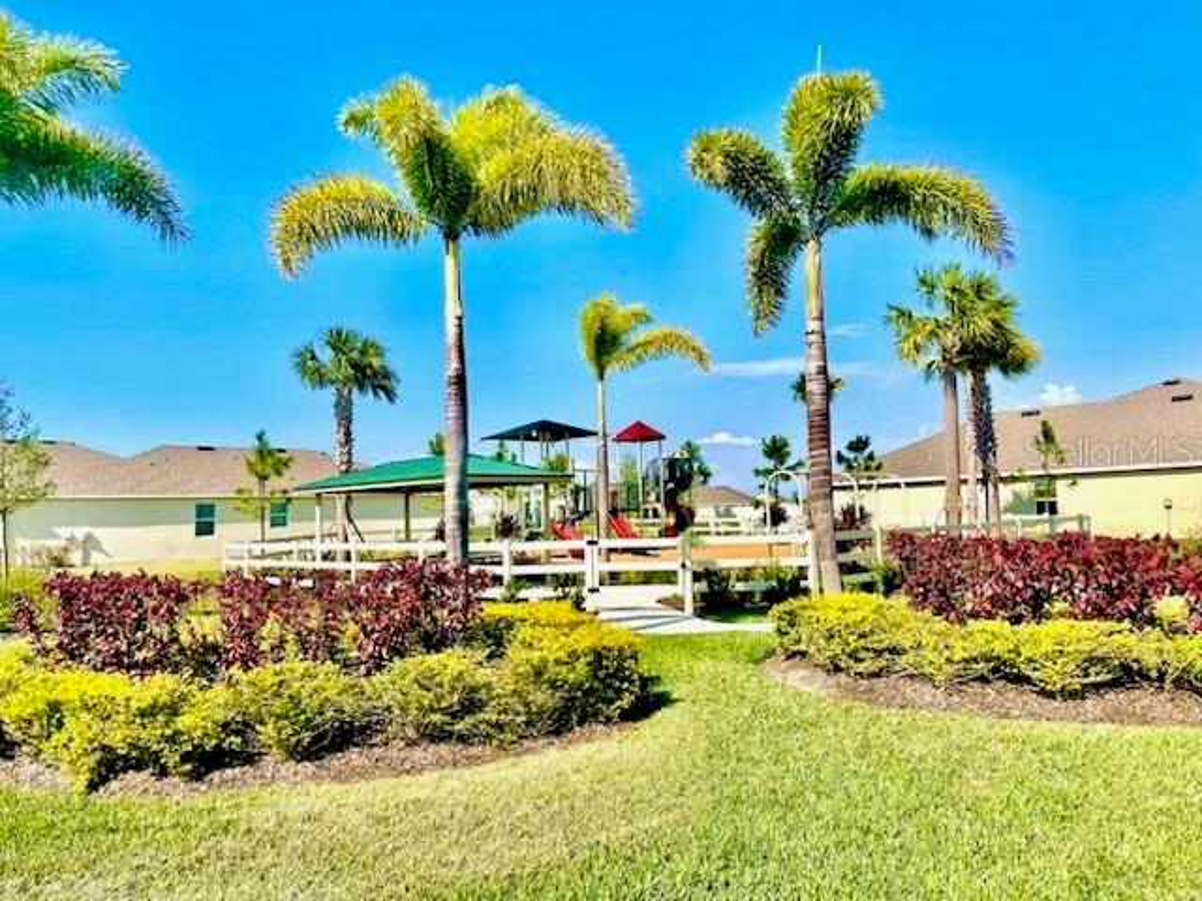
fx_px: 903
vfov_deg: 53.1
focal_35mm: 26
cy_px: 450
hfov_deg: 67.3
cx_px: 601
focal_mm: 5.1
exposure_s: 1/4202
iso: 32
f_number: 1.6
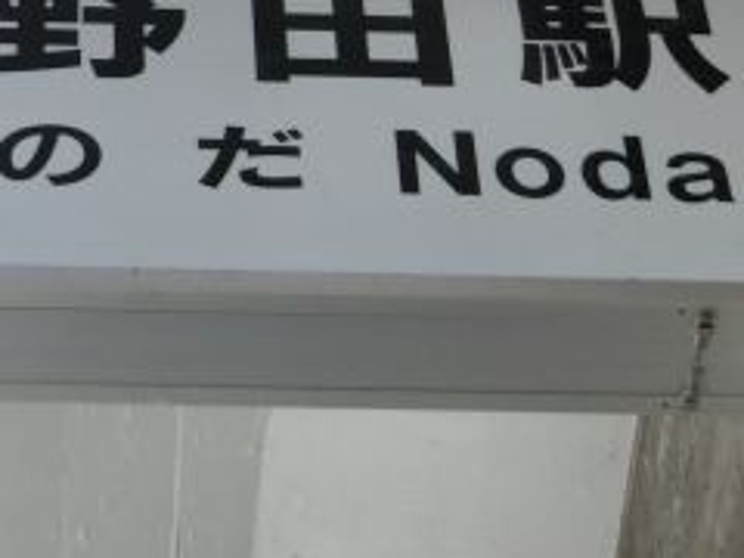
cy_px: -56
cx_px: 99
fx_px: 3439
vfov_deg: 9.2
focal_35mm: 160
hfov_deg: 12.3
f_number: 5
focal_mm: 10.7
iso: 200
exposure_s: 1/125
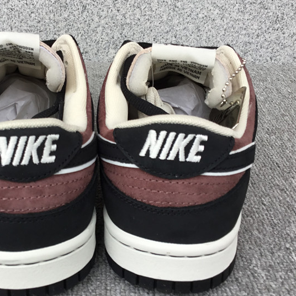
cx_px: 100
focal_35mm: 46
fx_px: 445
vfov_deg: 36.8
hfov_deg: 36.4
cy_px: 155
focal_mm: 3.3
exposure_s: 1/120
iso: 25
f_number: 2.4
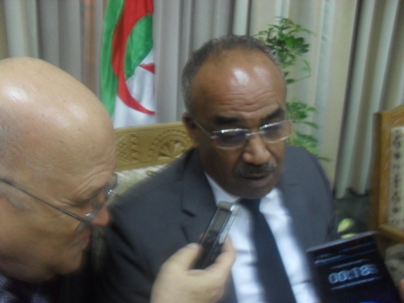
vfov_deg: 40.7
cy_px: 152
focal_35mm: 35
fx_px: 408
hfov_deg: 52.6
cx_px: 202
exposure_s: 1/10
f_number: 3.2
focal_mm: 6.3
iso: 400
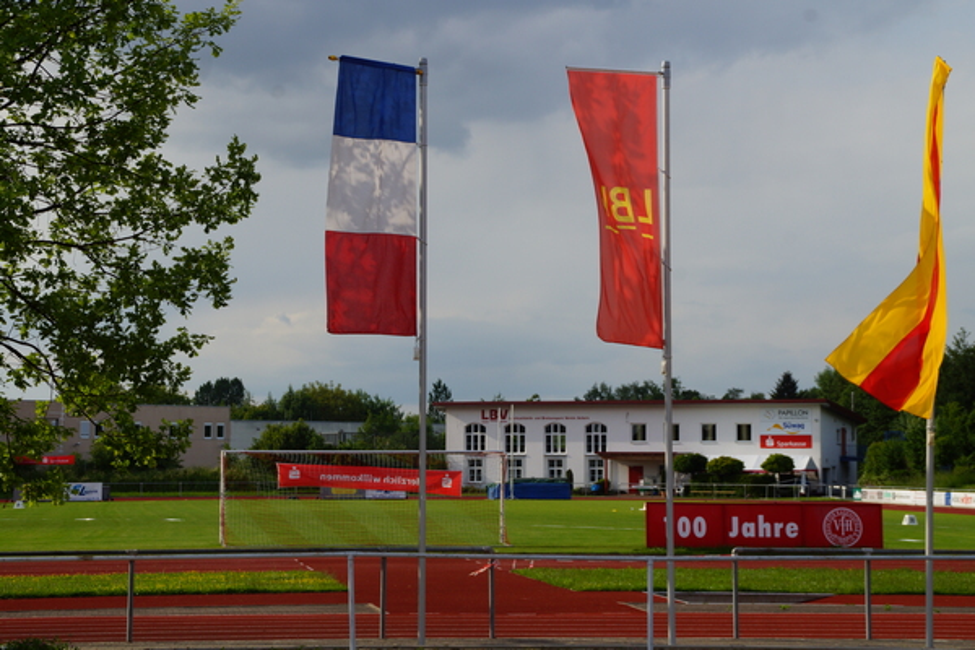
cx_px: 488
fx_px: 2844
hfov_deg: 19.5
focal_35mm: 105
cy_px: 325
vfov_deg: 13.0
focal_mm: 70
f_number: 11
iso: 100
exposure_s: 1/160
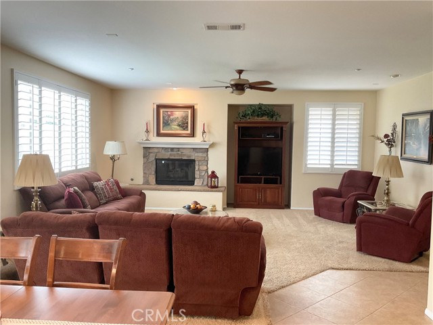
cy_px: 162
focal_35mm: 29
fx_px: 363
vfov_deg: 48.2
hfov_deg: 61.7
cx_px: 216
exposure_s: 1/60
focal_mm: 3
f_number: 1.8
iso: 80
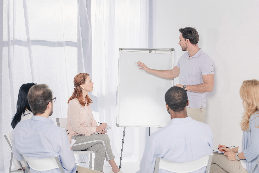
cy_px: 86
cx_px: 130
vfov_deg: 19.5
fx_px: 504
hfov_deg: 28.8
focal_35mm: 70
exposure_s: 1/160
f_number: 4.5
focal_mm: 70
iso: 125
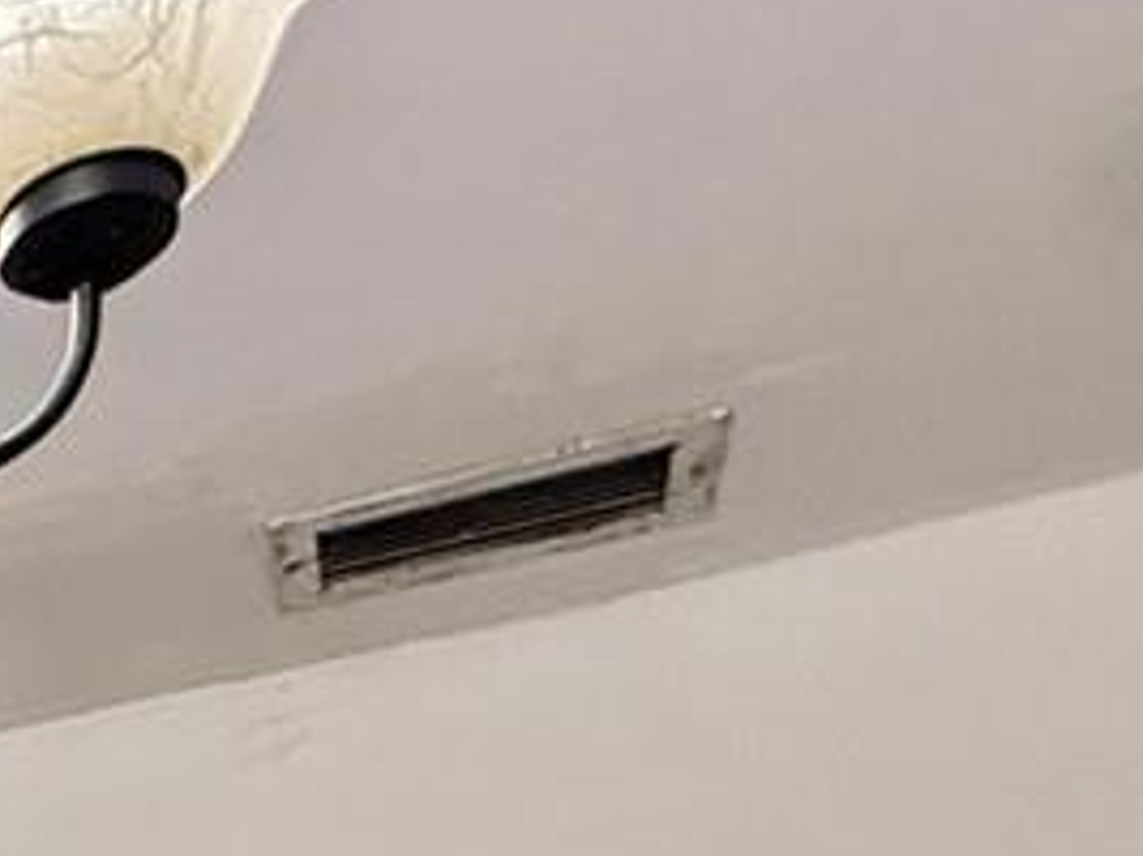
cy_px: 1994
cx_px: -1567
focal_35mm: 84
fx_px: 2772
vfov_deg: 13.4
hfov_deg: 14.9
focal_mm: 2.22
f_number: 2.2
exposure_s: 1/60
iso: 200
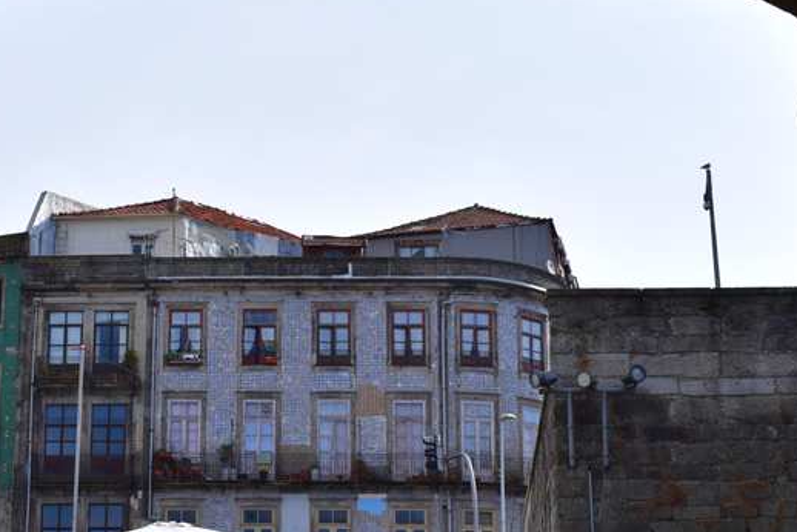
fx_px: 1838
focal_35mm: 83
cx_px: 228
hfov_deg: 24.3
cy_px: 359
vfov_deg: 16.4
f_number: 10
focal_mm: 28
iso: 200
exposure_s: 1/400
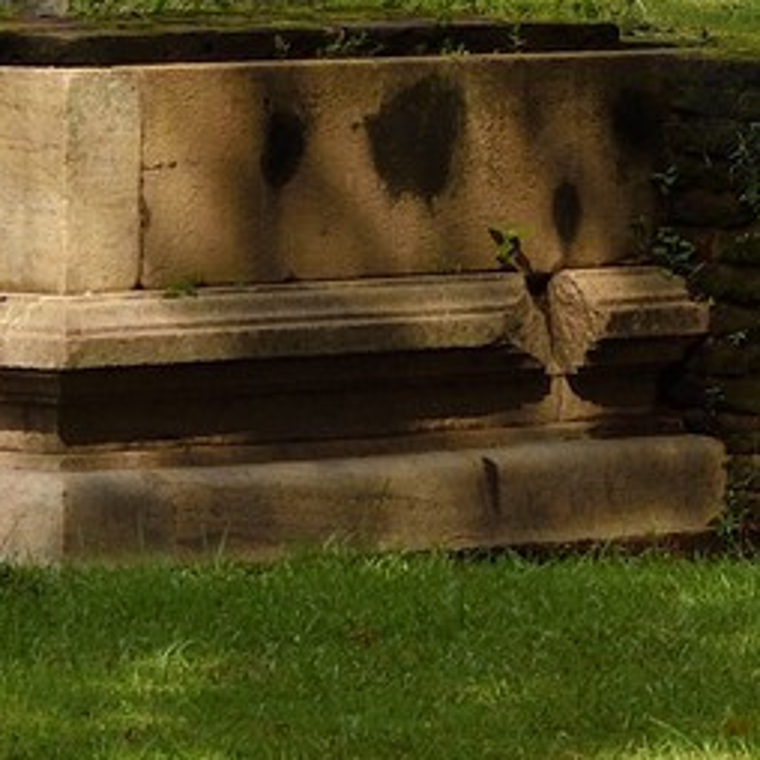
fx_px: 9315
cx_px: 1637
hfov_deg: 4.6
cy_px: -661
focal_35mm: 375
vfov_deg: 4.6
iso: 200
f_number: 9
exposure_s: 1/400
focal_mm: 70
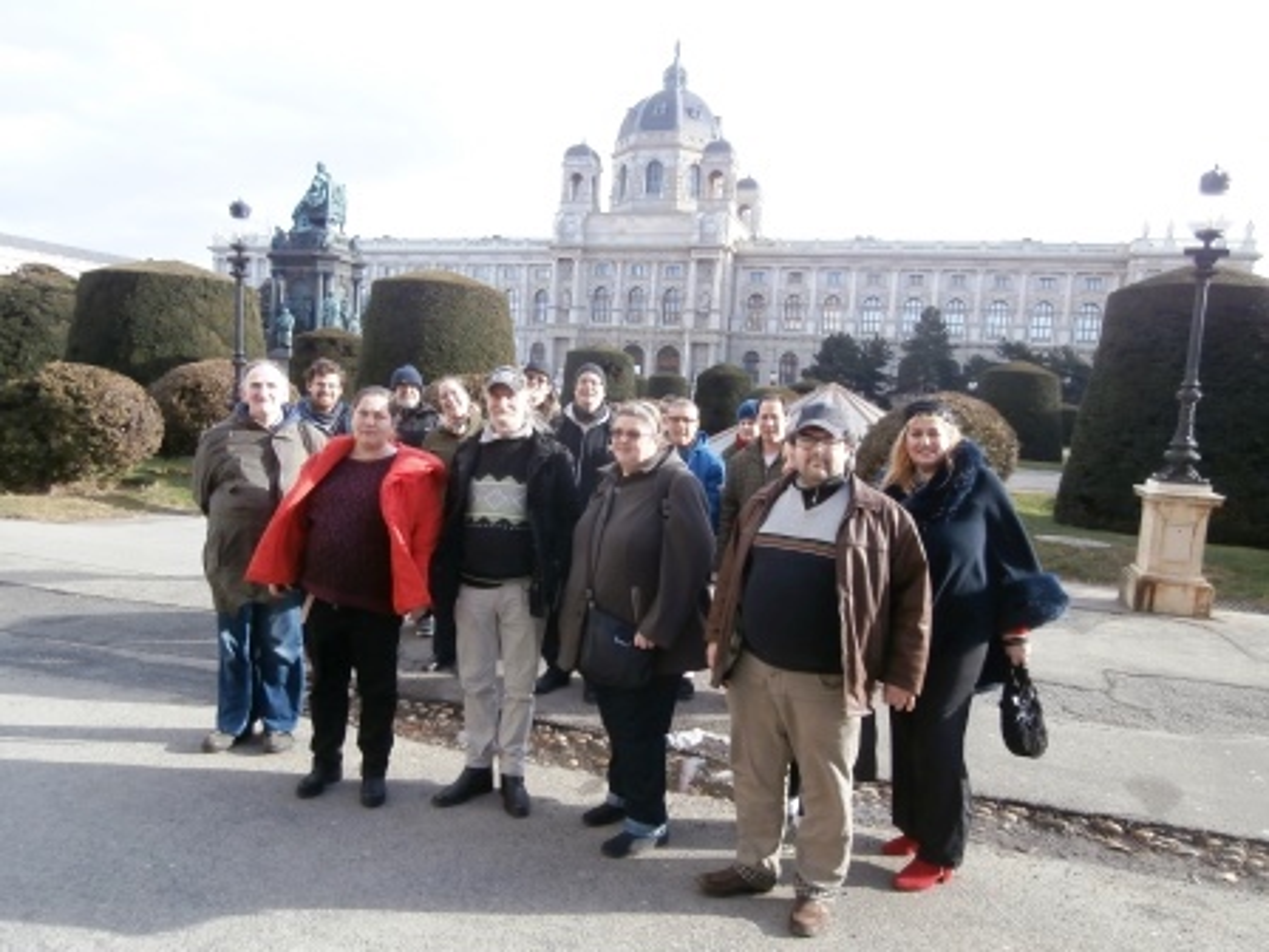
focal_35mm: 24
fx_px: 880
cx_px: 634
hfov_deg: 71.6
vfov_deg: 56.8
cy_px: 476
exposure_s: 1/400
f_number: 3
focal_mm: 4.2
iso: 100
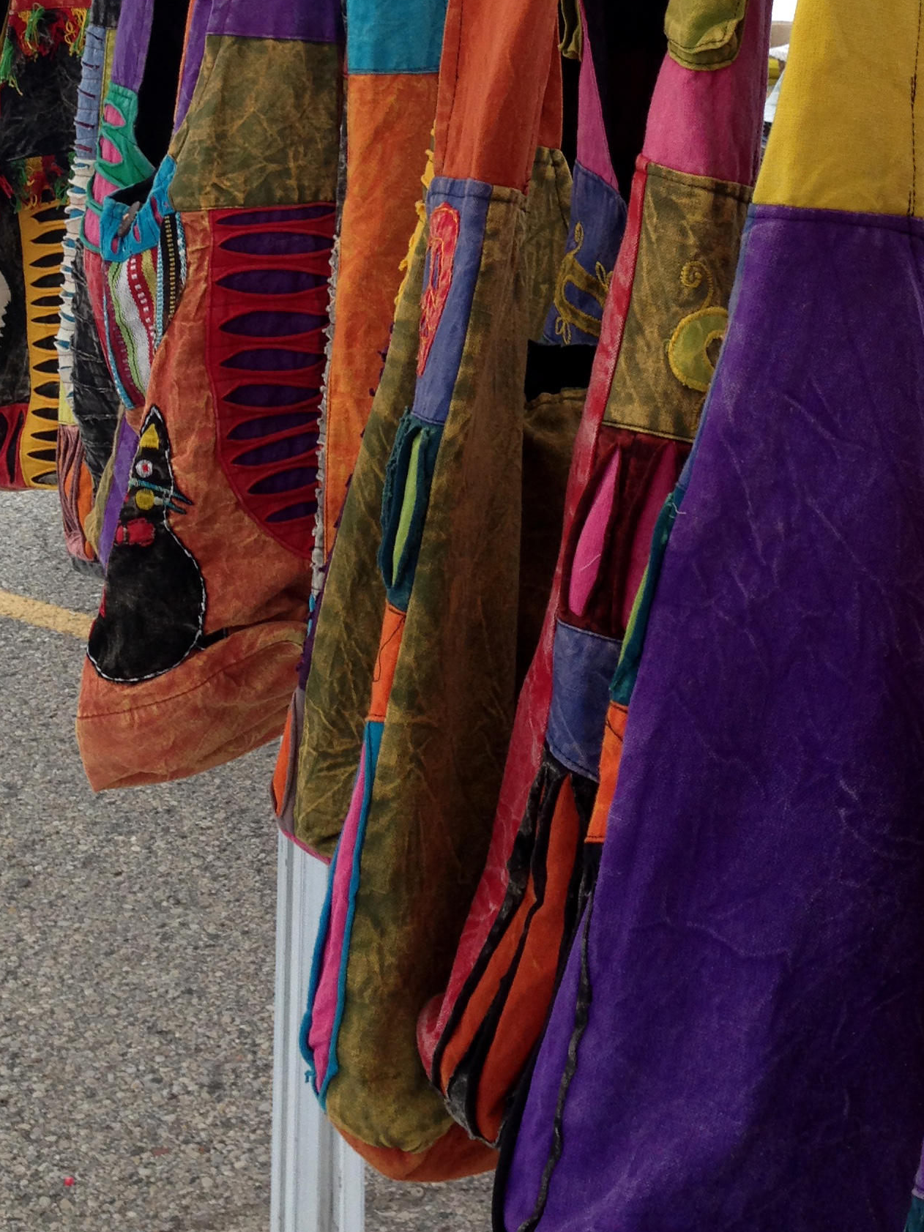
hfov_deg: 22.9
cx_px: 502
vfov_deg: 29.1
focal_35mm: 64
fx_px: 2278
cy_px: 141
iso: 64
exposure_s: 1/120
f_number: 2.4
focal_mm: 4.12
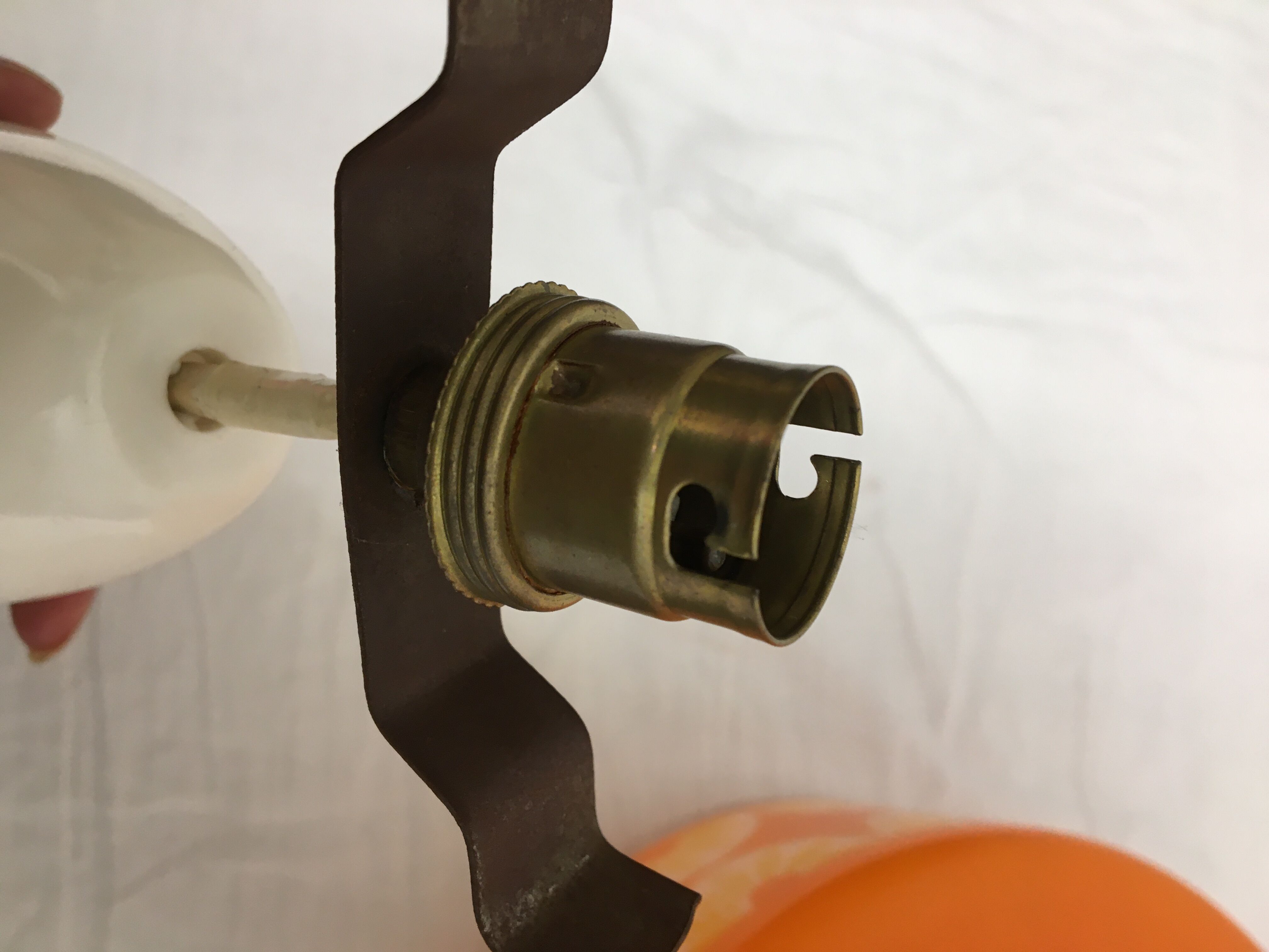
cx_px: 634
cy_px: 476
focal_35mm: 29
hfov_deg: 61.7
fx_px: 1063
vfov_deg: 48.2
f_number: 2.2
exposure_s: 1/33
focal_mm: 4.15
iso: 64
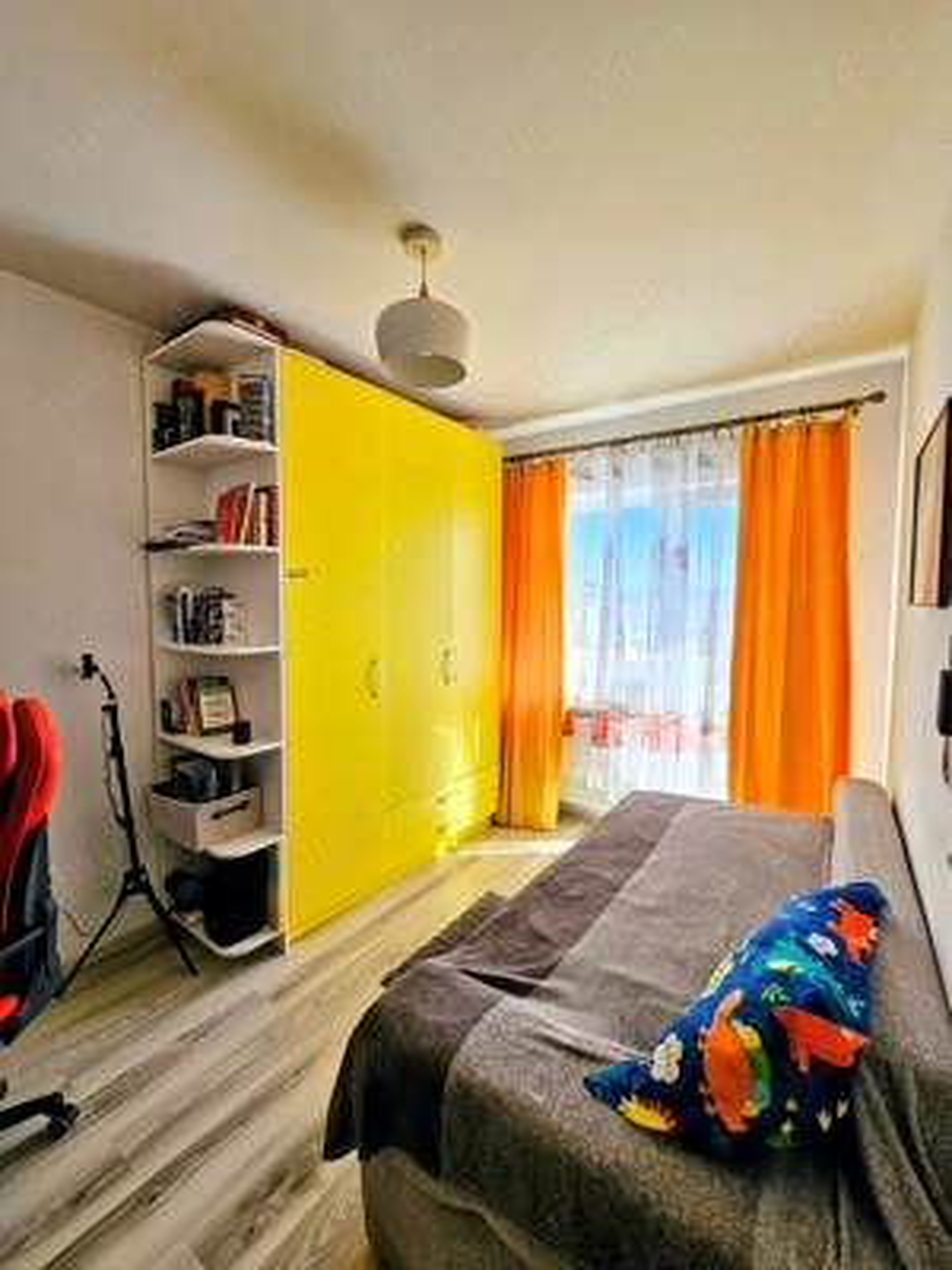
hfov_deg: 89.9
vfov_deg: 106.2
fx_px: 477
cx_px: 476
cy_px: 635
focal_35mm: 13
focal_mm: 2.2
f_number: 2.2
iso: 50
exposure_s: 1/100
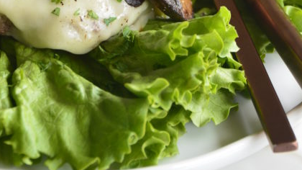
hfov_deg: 6.3
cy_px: -73
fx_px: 2762
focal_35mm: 345
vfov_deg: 3.5
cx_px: 138
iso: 500
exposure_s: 1/40
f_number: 5.6
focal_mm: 135
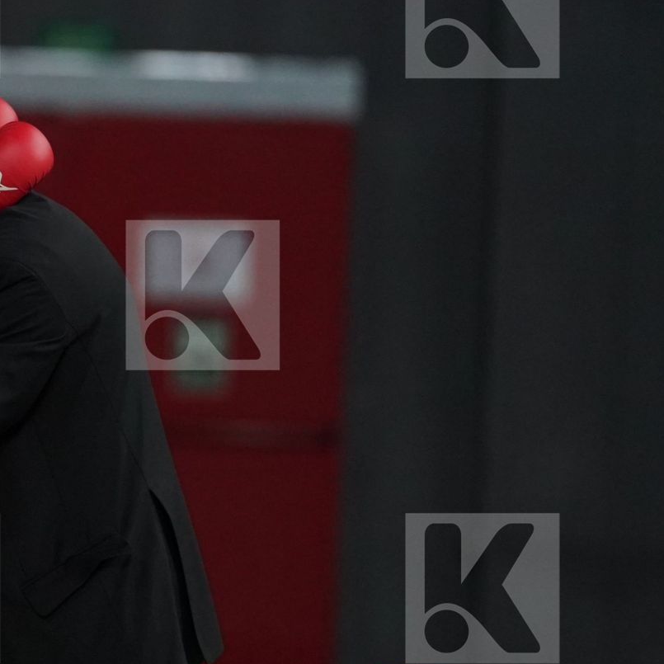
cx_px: -77
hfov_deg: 3.1
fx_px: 12370
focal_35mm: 570
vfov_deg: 3.1
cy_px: 295
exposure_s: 1/1000
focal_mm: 200
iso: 3200
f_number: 2.8
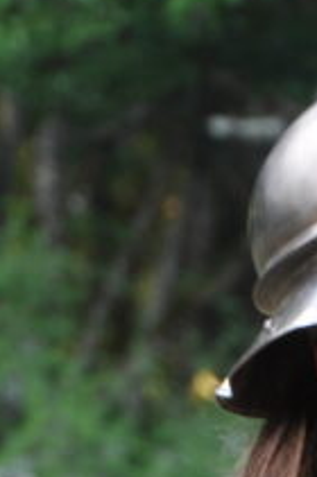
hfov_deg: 2.1
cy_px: 780
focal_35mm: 655
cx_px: 478
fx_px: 8679
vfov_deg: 3.1
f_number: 5.6
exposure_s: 1/40
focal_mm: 90
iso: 320
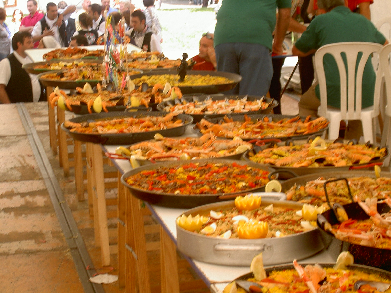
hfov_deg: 19.6
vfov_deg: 14.8
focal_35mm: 100
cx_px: 196
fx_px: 1130
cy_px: 146
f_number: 4.5
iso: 100
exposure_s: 1/84
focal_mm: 20.6
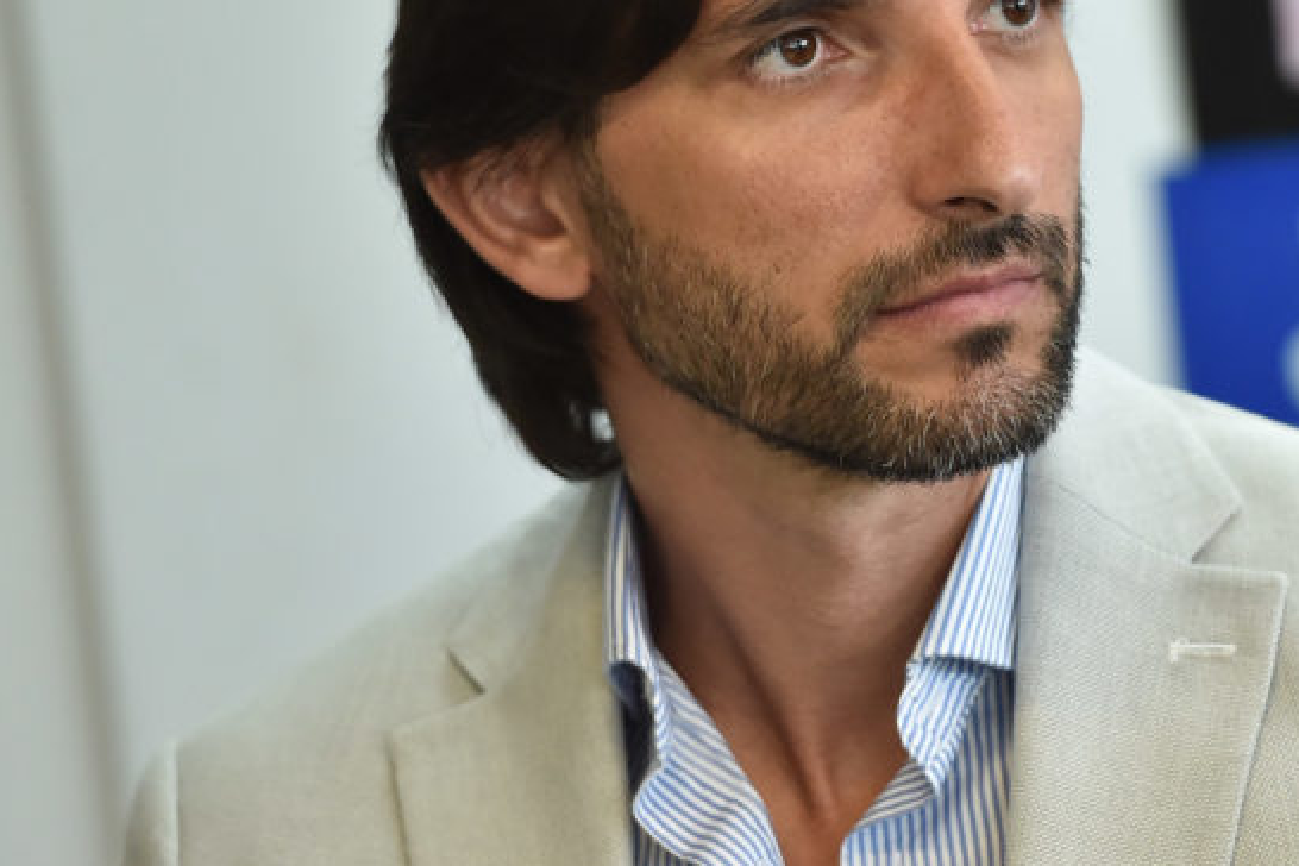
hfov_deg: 5.5
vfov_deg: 3.7
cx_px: 1097
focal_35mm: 375
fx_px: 13530
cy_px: 393
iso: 2000
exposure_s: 1/200
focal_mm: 200
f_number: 3.2
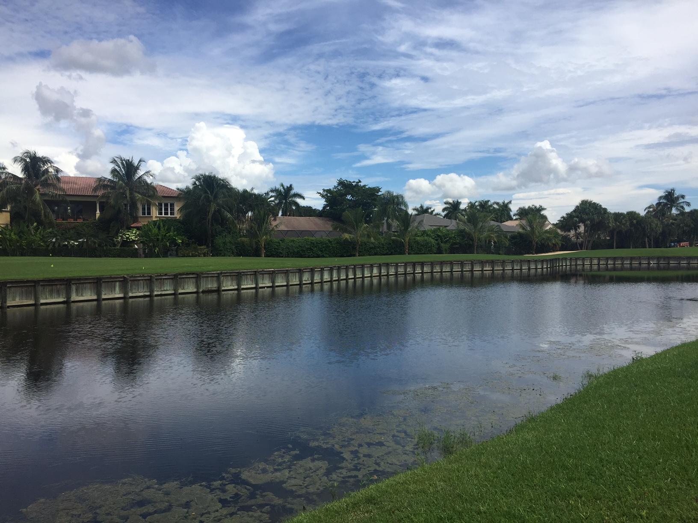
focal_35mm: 29
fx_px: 585
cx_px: 349
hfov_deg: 61.7
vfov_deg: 48.2
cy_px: 262
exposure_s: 1/2326
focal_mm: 4.15
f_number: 2.2
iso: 32
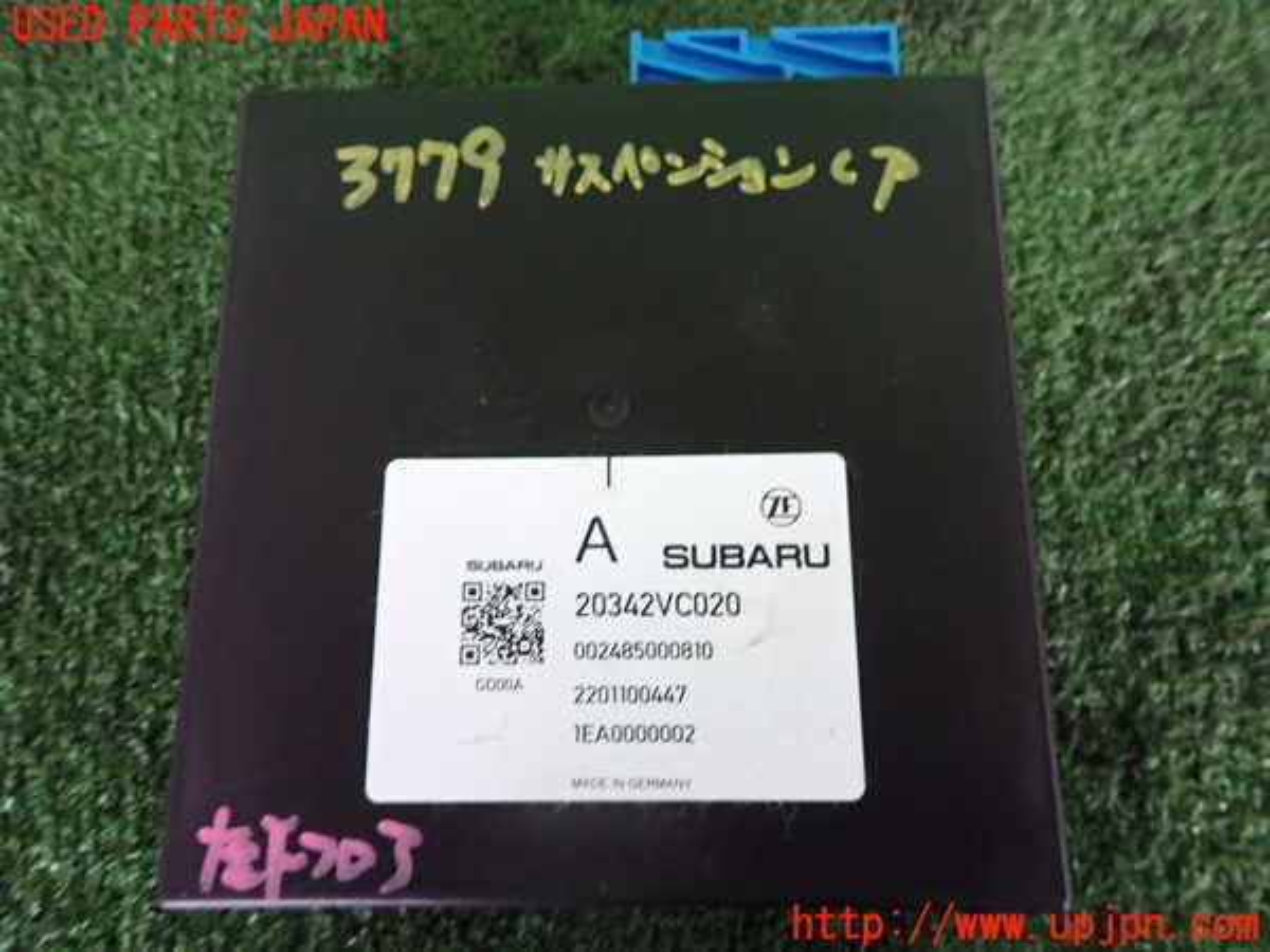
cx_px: 635
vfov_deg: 54.9
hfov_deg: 69.4
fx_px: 917
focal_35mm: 25
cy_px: 476
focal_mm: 4.5
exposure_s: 1/30
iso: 640
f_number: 2
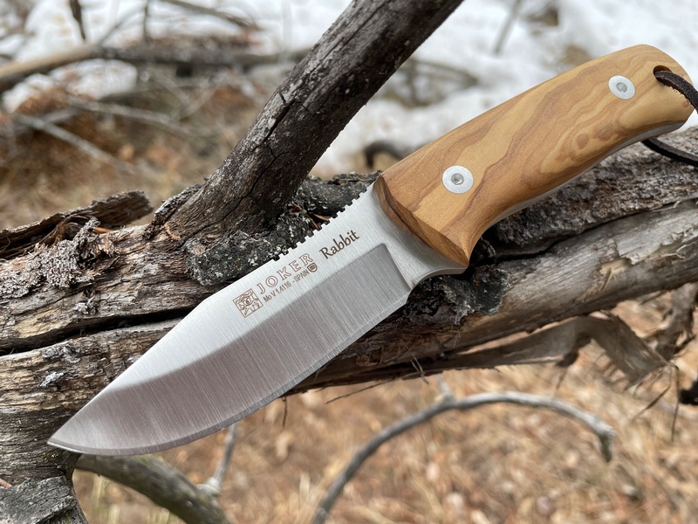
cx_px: 349
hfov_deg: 67.3
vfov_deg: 53.1
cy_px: 262
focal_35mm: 26
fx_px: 524
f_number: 1.6
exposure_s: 1/205
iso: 32
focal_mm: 4.2
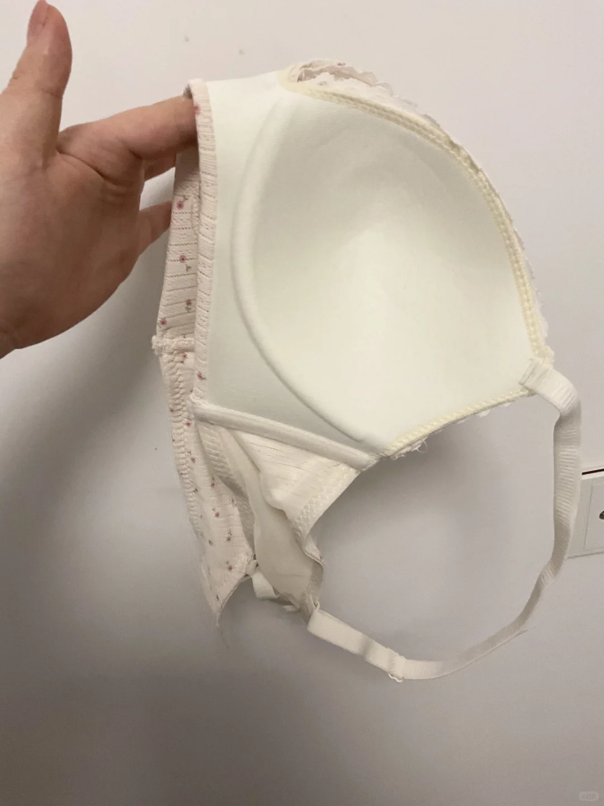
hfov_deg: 48.2
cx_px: 302
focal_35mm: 29
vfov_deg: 61.7
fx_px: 675
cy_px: 403
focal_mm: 3
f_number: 1.8
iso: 160
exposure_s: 1/60
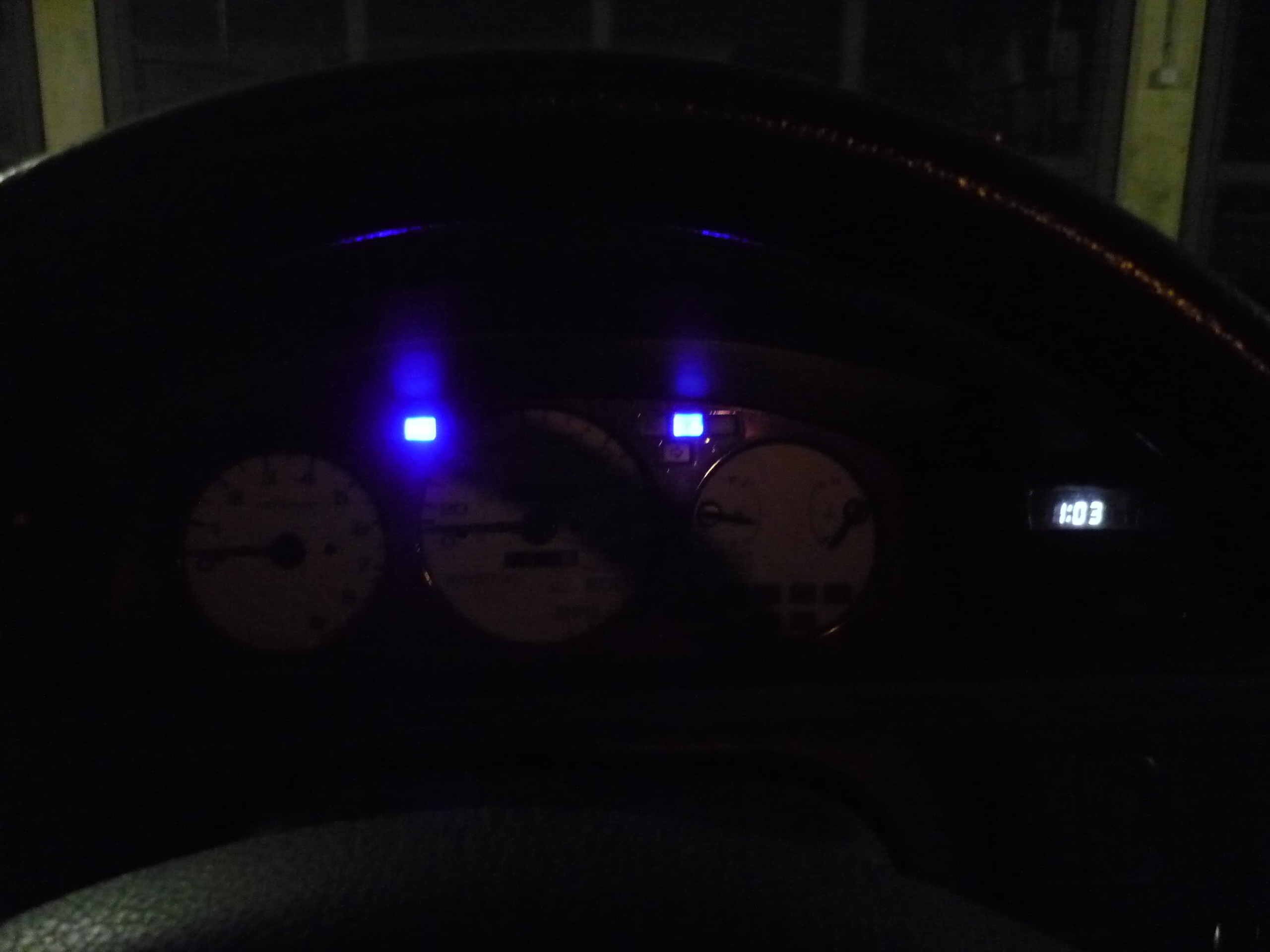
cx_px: 635
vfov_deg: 42.9
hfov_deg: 55.4
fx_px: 1211
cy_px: 476
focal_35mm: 33
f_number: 2.8
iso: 800
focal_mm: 5.5
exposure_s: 1/8
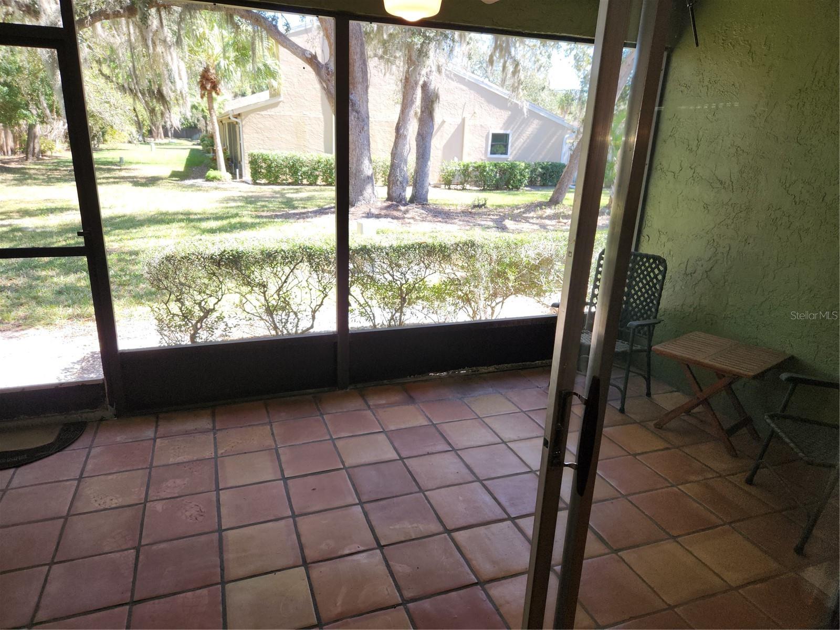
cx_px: 420
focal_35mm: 23
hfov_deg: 73.9
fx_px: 558
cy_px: 315
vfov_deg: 58.9
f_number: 1.8
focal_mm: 5.4
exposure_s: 1/120
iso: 25
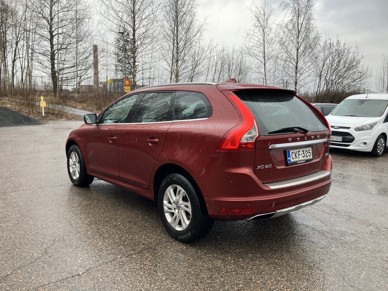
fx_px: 314
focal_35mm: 28
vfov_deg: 49.7
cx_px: 194
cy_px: 146
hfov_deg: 63.4
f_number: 1.8
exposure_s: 1/180
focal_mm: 3.99
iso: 25
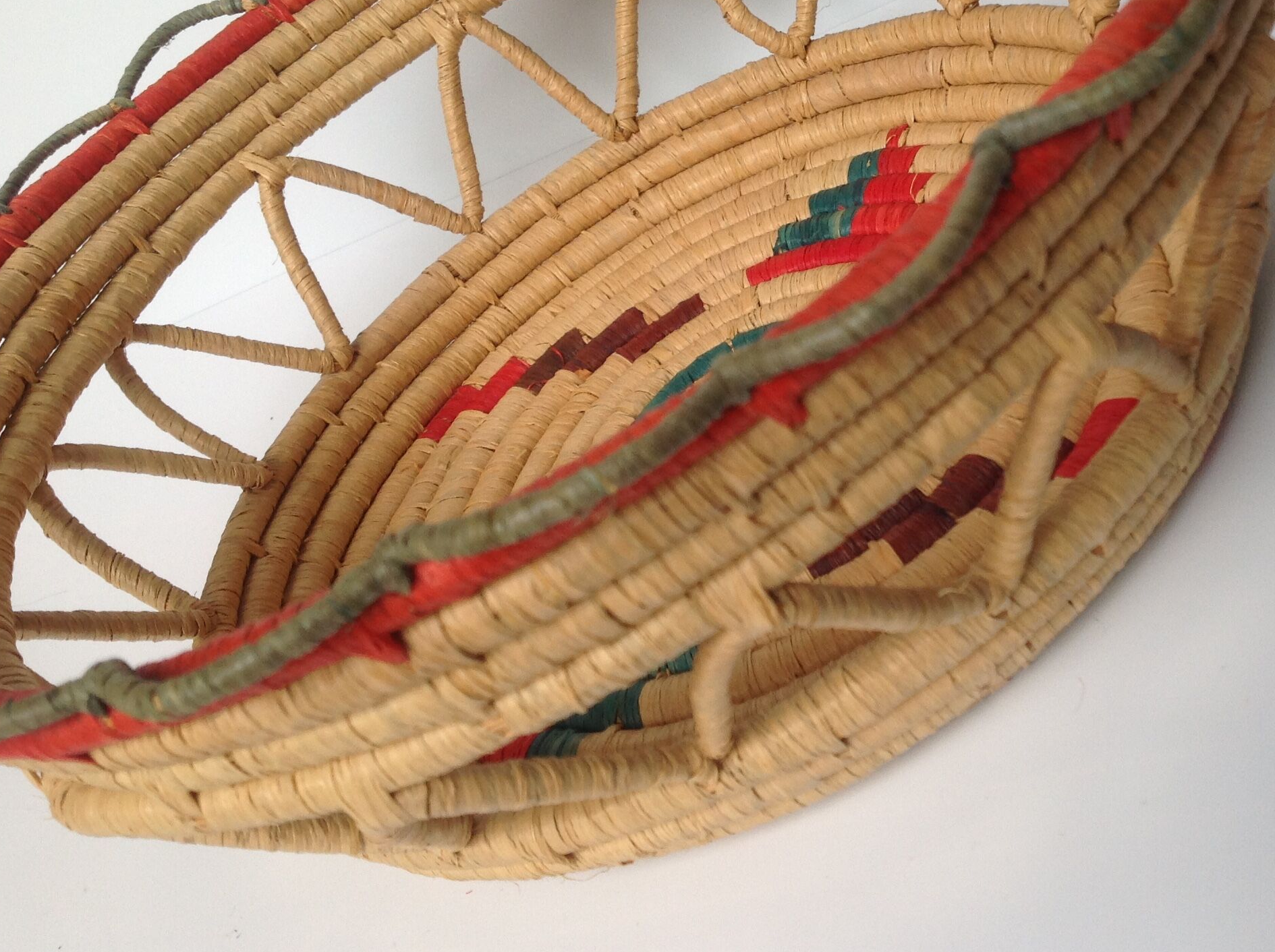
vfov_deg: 30.1
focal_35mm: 48
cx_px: 843
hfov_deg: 39.3
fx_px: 1766
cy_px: 358
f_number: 2.4
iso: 50
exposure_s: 1/60
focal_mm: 4.28
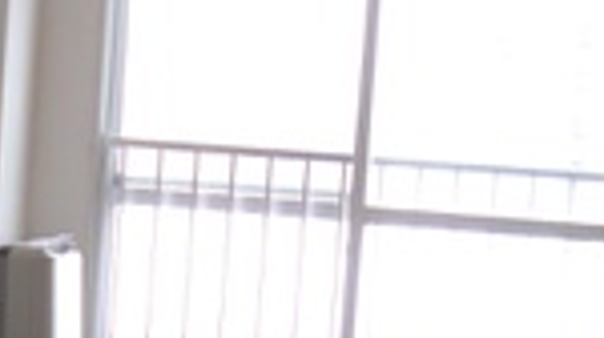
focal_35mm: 122
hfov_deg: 17.5
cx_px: 165
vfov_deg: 9.9
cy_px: 284
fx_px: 1952
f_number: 2.5
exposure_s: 1/160
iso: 100
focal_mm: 4.3
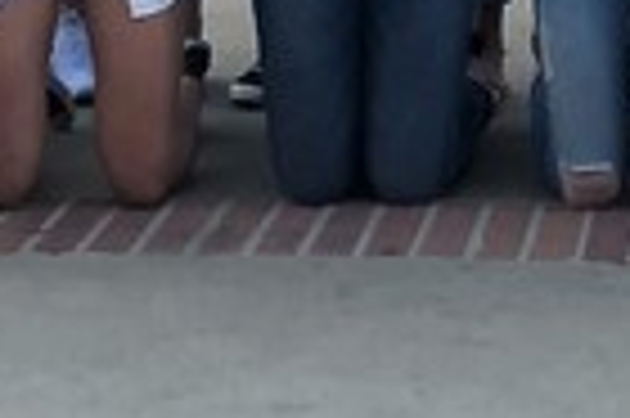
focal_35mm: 200
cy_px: -1110
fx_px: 3496
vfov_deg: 6.0
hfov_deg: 10.2
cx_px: 652
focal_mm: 4
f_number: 1.8
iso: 32
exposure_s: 1/120
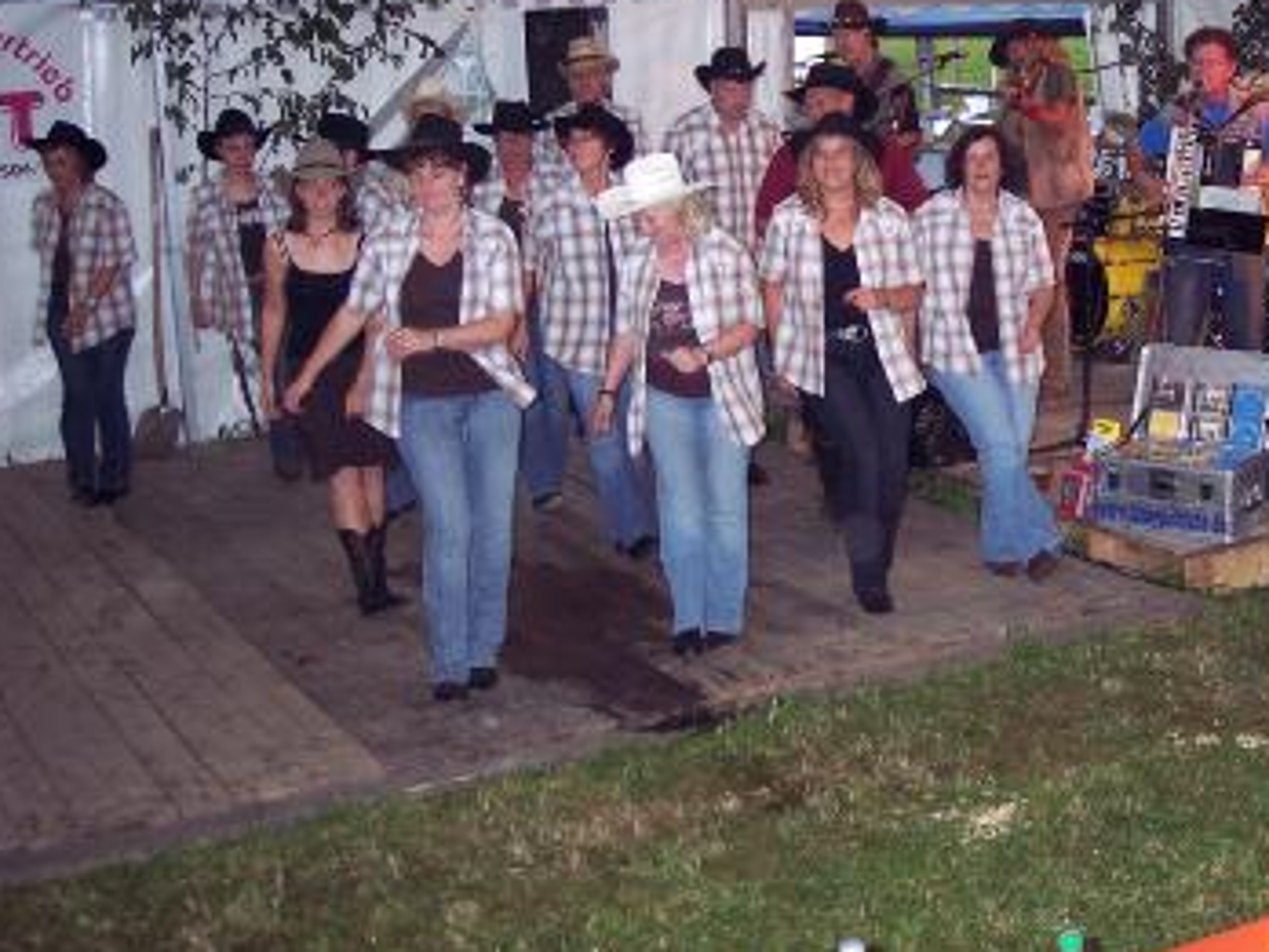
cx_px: 890
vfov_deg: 25.9
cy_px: 279
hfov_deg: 33.9
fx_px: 2053
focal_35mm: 56
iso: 140
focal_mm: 8
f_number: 2.8
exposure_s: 1/60
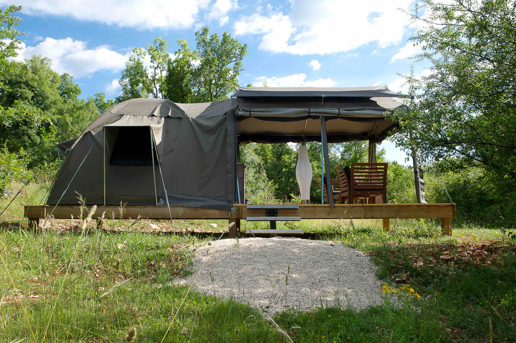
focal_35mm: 27
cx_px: 258
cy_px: 172
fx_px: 387
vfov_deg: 47.9
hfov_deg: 67.4
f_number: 22
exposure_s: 1/40
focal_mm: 27
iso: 320
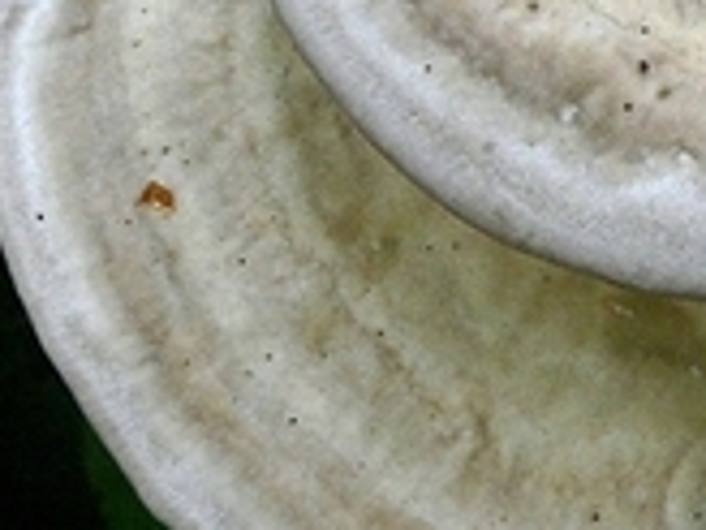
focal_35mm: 132
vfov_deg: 11.2
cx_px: 1167
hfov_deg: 13.7
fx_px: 2692
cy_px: 138
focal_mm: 6
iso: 100
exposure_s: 1/200
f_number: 2.8
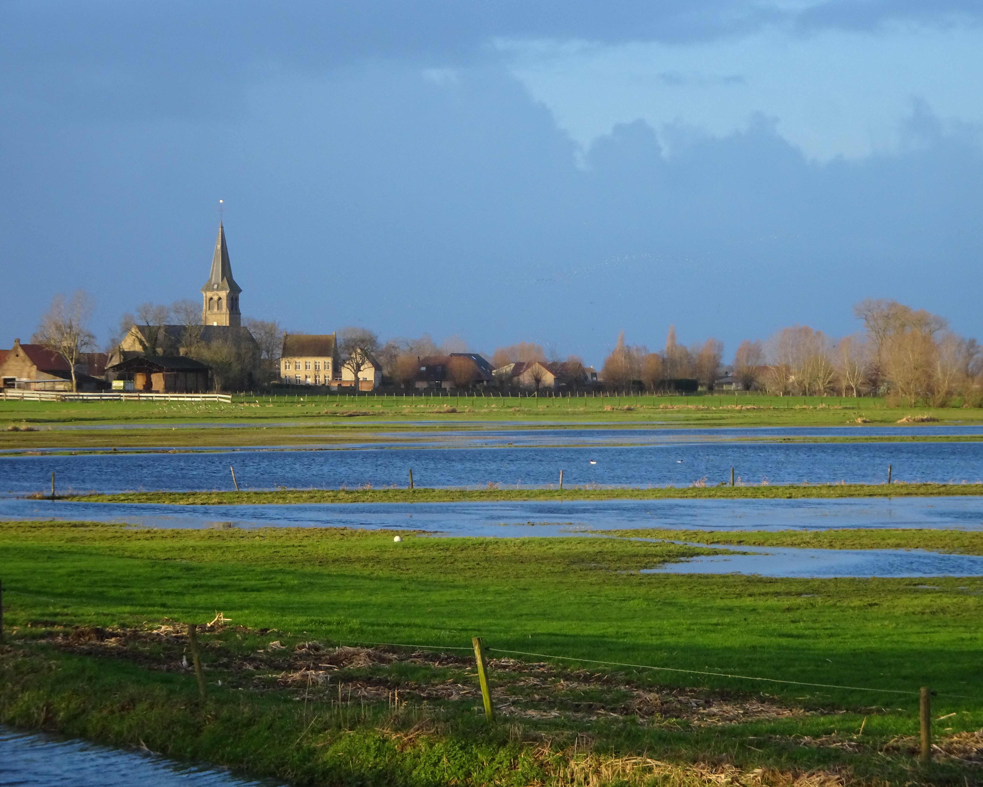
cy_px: 395
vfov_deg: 11.3
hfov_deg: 14.1
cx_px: 525
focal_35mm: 137
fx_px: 3986
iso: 160
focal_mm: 22.38
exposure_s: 1/160
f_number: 5.6
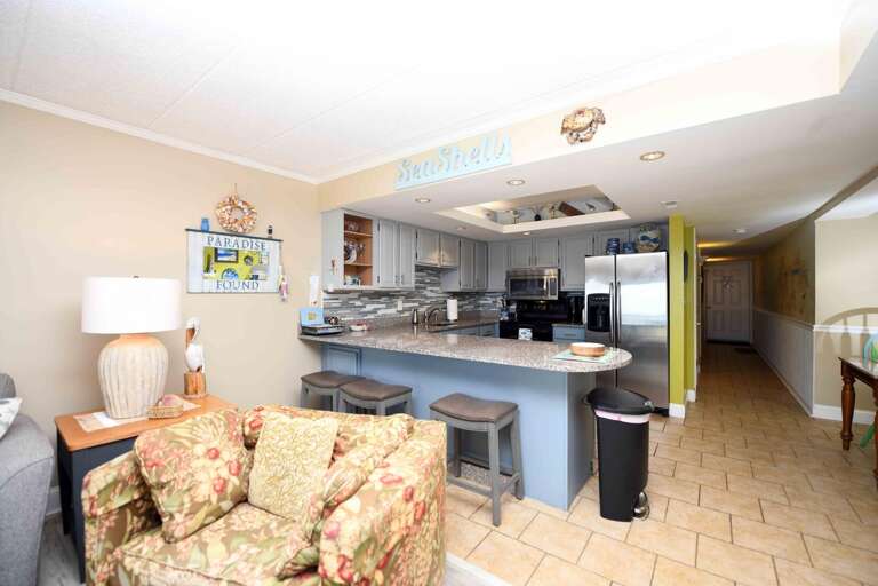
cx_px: 439
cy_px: 293
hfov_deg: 100.4
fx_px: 366
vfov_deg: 77.3
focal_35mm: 15
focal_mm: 15
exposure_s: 1/250
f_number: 2.8
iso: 400
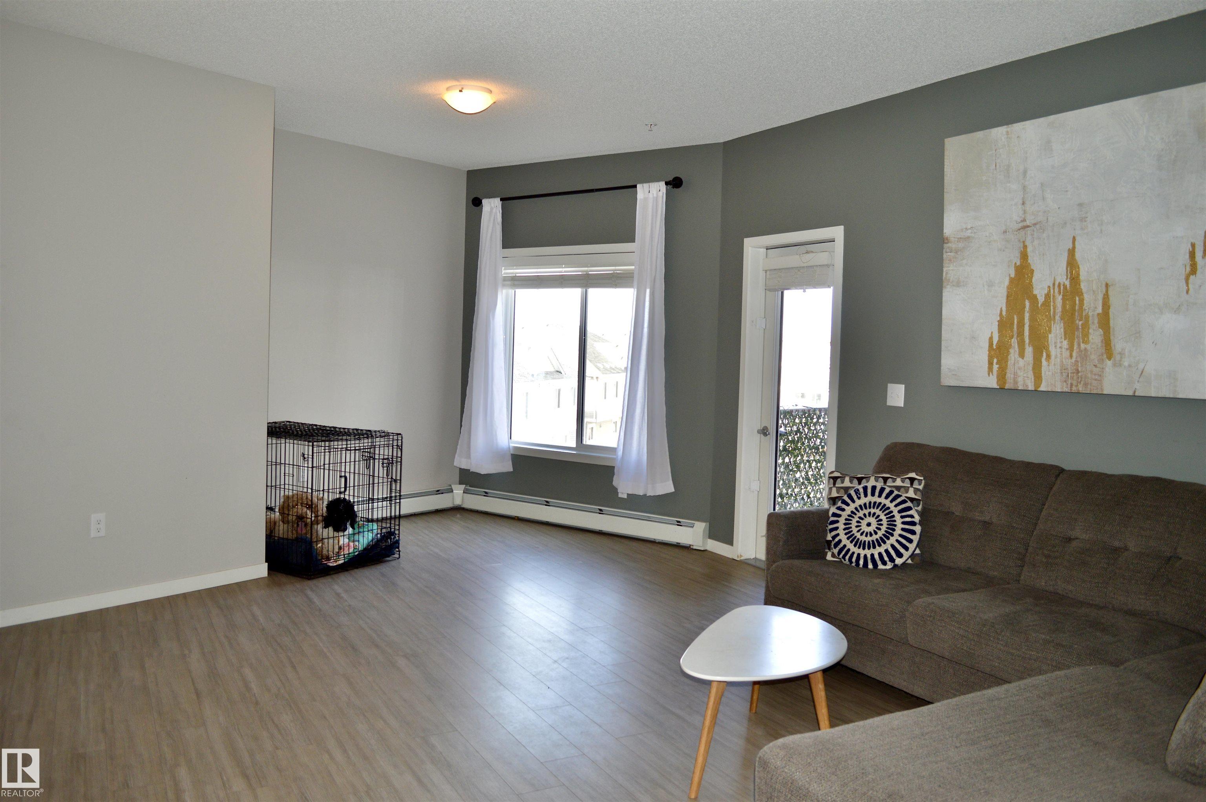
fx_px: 904
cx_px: 603
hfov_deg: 67.4
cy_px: 401
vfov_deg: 47.8
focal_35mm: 27
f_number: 4
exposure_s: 1/125
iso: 250
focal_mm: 18
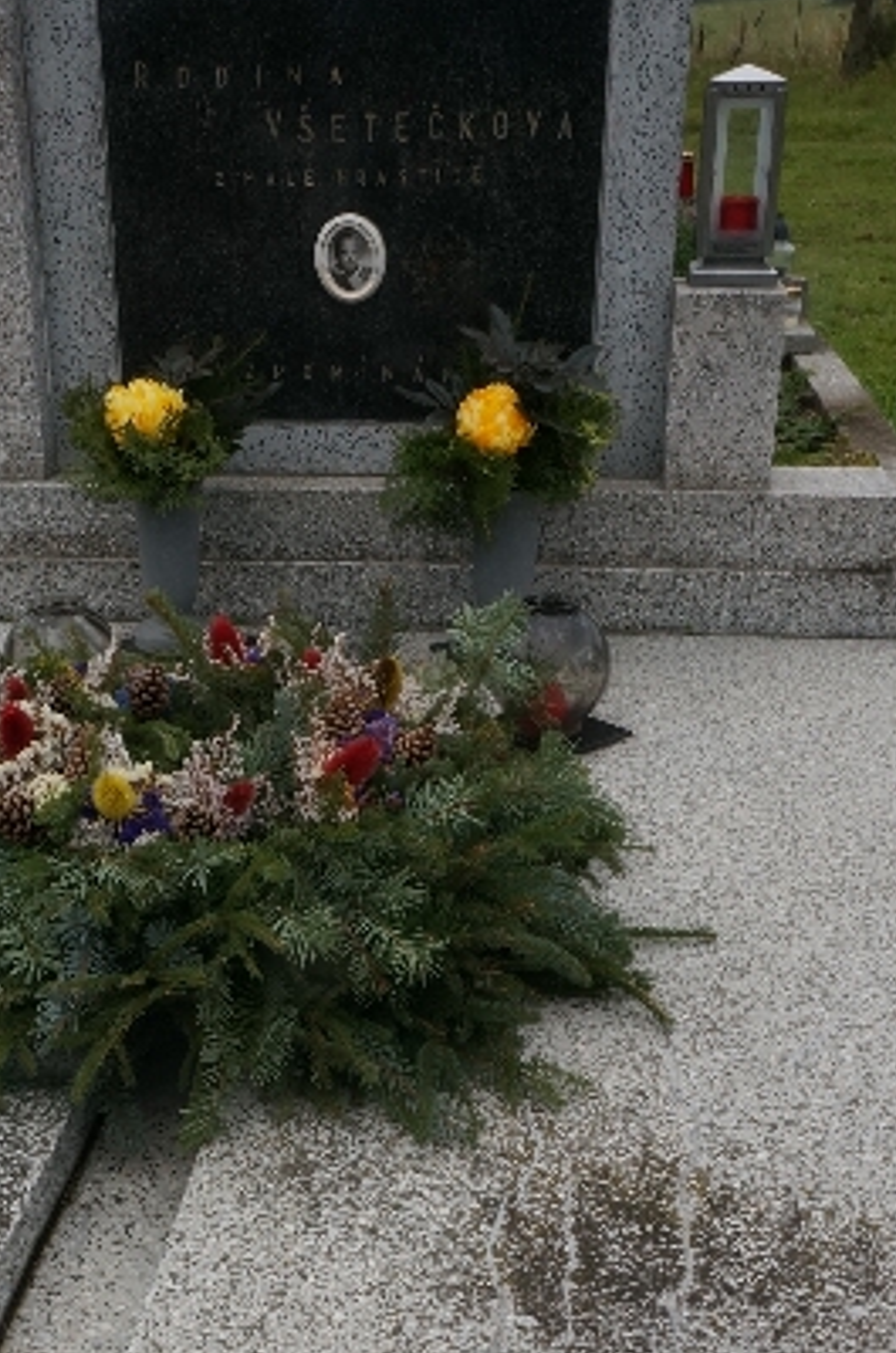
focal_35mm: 48
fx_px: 1800
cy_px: 1069
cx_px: 294
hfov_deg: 27.8
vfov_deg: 39.7
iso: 400
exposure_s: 1/60
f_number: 20
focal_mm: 16
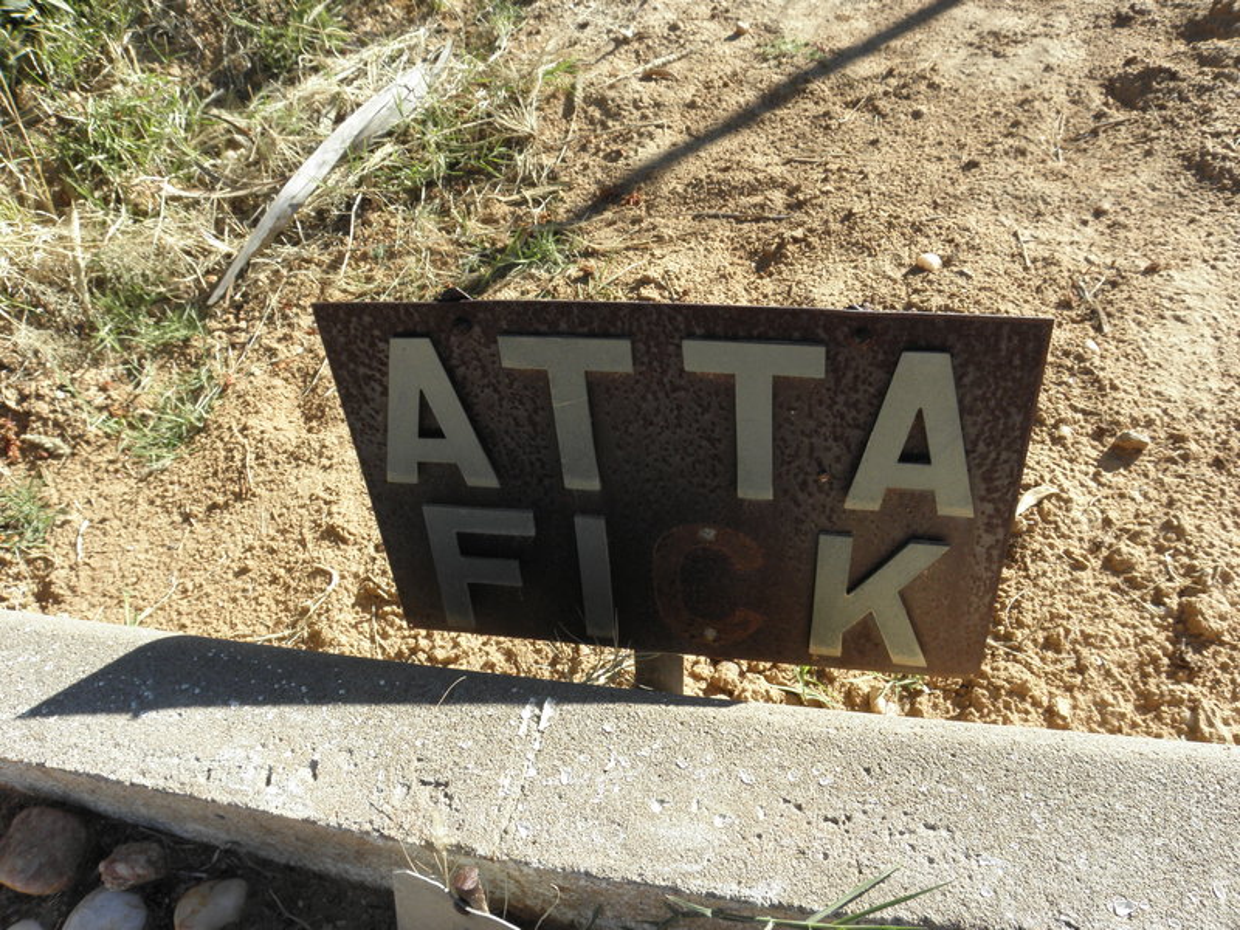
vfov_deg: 53.1
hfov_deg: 67.3
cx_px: 620
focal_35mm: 26
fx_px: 931
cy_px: 465
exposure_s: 1/125
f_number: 5.6
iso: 64
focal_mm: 4.6
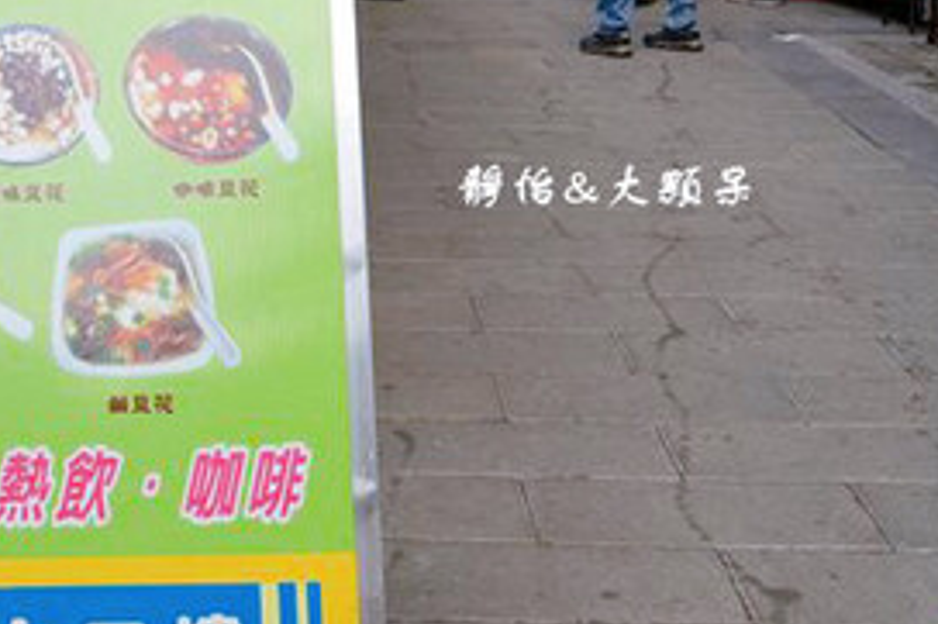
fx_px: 1953
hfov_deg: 26.2
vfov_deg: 17.2
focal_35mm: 75
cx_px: 103
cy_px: -165
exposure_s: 1/250
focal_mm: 24
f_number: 8
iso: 320
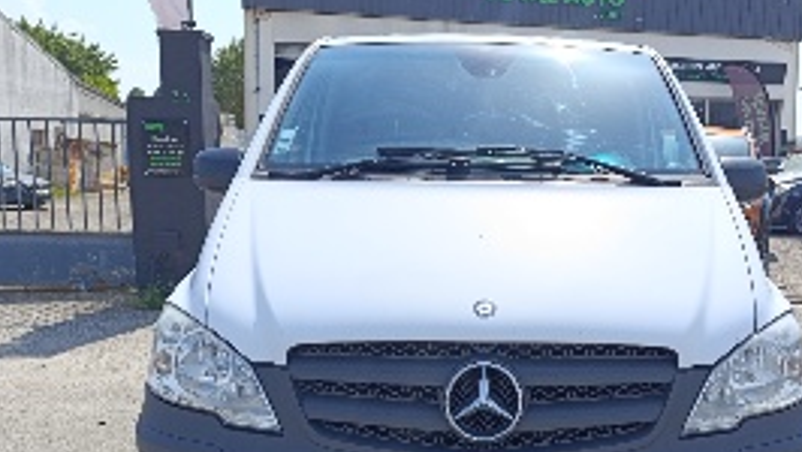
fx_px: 830
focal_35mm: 39
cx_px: 500
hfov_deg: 51.1
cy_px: 286
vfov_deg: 30.3
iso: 50
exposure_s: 1/486
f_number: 1.6
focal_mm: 6.14
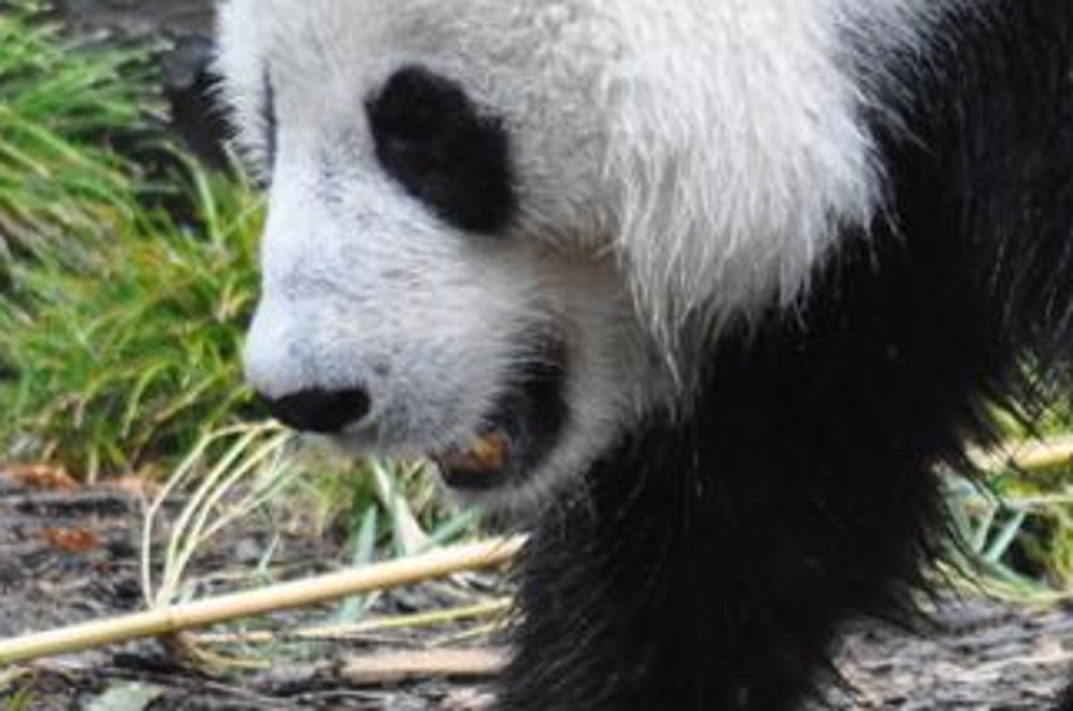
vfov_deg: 1.4
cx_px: 1335
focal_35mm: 1000
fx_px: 29747
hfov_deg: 2.1
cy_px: 63
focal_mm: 210
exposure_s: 1/500
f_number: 4.8
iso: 1600
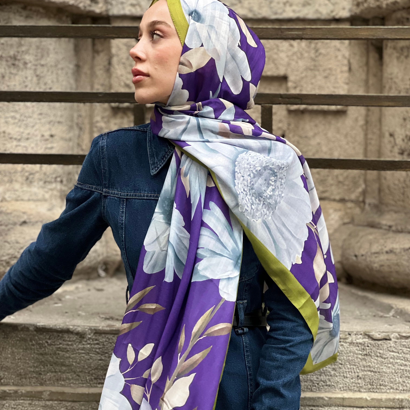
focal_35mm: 91
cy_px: 235
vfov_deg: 19.1
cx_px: 205
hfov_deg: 19.1
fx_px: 1219
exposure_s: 1/121
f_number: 2.8
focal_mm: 9
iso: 100
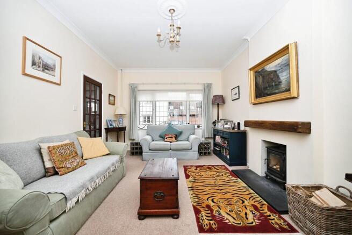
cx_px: 176
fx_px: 137
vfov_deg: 81.2
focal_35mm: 14
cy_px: 118
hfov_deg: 104.2
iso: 100
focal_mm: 14
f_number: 4.5
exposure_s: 1/60
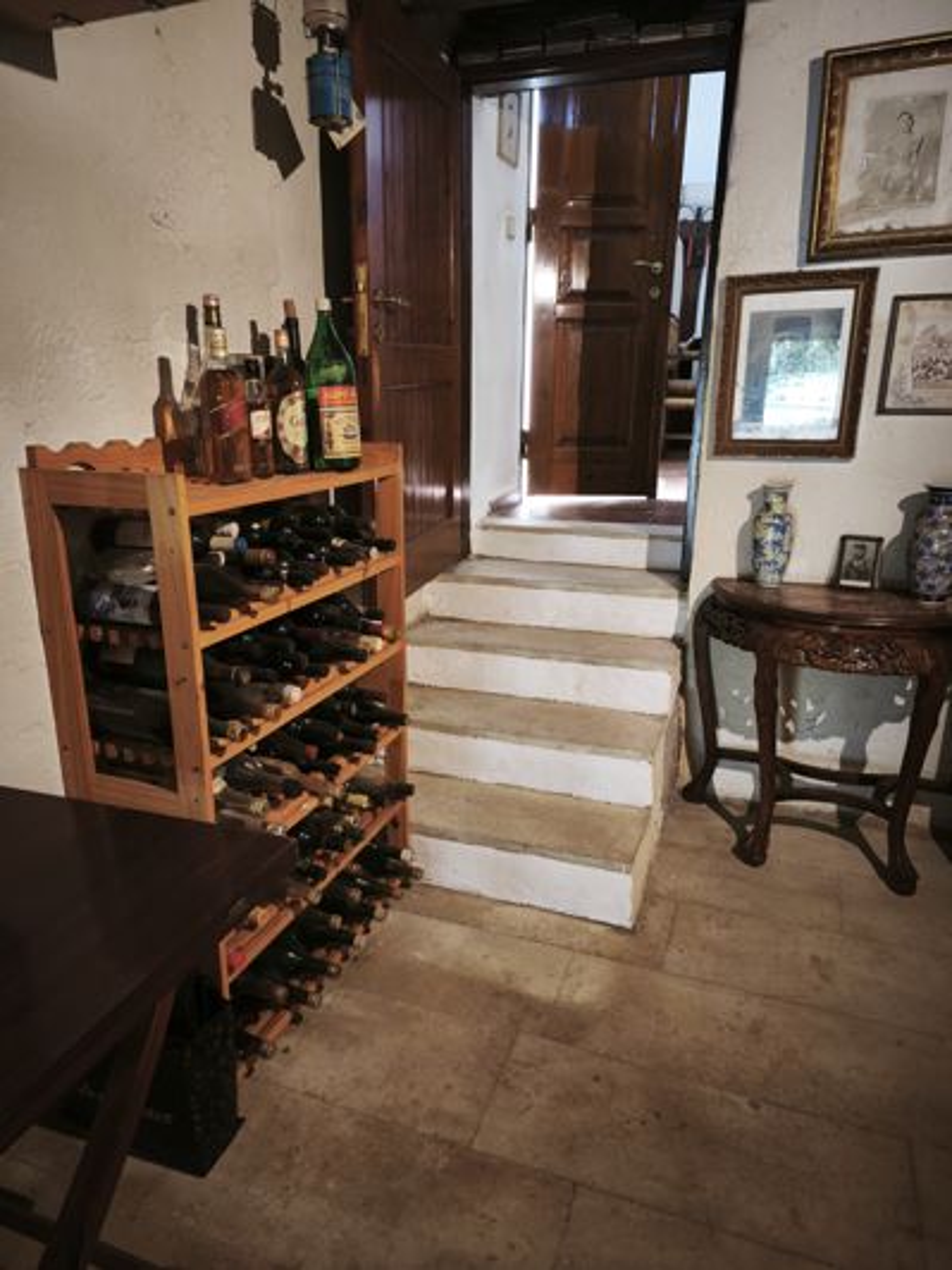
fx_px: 843
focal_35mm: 23
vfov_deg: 73.9
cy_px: 635
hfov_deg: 58.9
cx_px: 476
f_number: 1.7
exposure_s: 1/50
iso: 800
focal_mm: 5.35
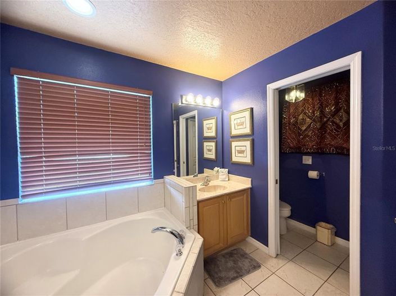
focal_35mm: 14
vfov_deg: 85.6
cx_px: 198
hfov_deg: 102.1
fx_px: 160
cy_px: 148
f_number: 2.2
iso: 320
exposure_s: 1/120
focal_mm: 2.22
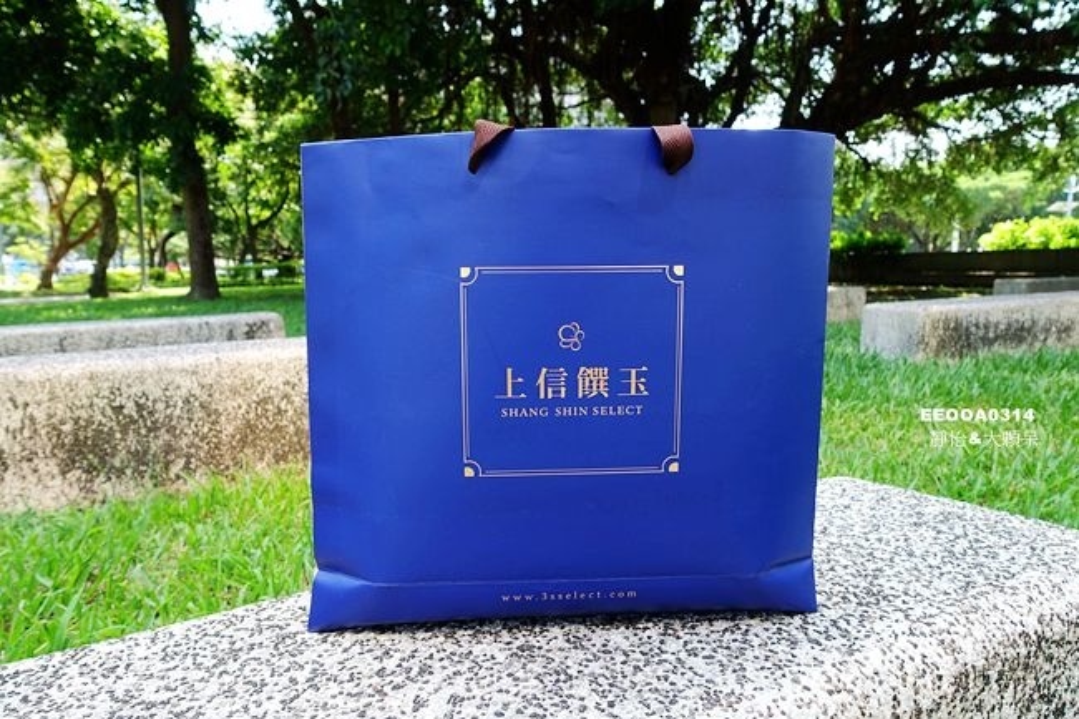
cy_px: 360
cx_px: 540
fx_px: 719
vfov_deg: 53.1
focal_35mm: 24
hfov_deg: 73.8
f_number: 4
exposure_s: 1/80
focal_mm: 8.8
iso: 125
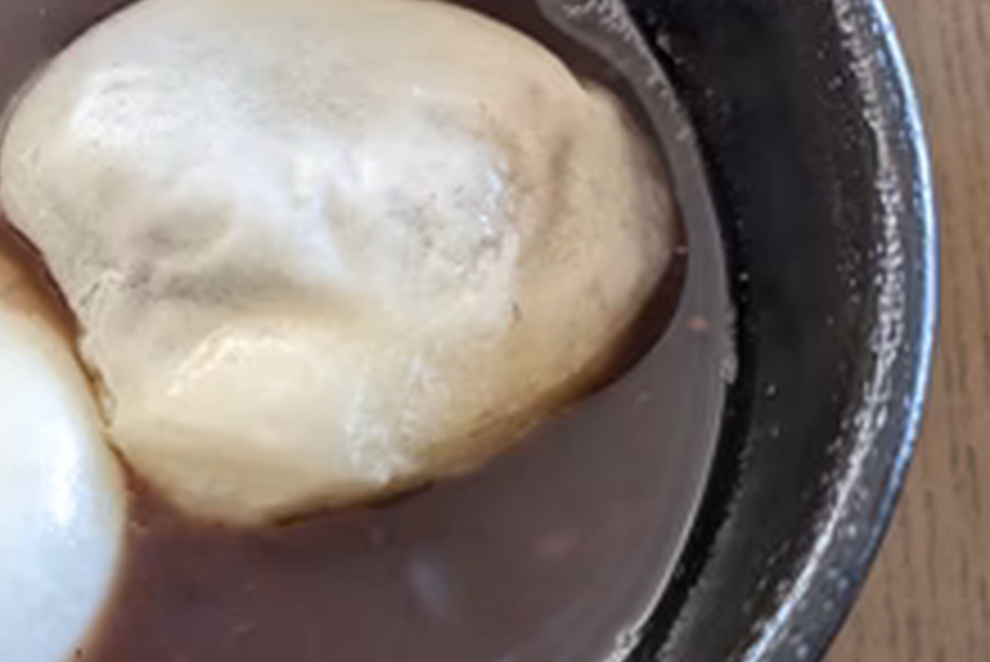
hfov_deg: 37.3
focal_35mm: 51
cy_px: 338
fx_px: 1403
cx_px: 184
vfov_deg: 26.5
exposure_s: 1/30
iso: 88
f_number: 1.73
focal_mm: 4.38
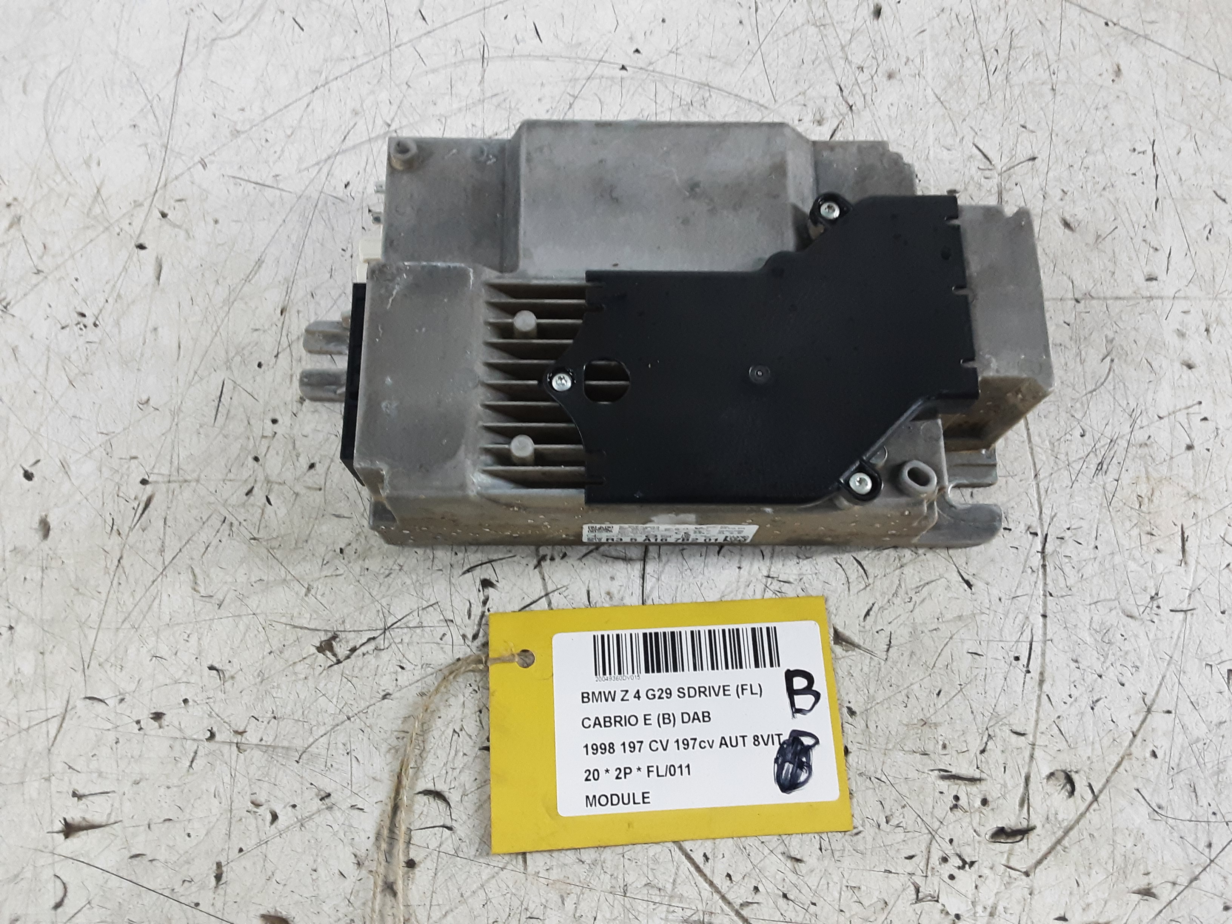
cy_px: 462
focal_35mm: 27
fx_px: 961
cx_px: 616
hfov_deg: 65.3
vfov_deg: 51.4
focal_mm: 2.91
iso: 200
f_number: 1.9
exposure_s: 1/50
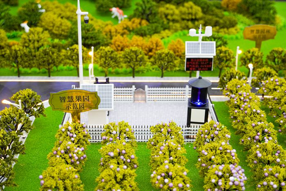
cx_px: 143
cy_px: 96
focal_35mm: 51
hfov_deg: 38.9
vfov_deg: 26.5
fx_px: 405
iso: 1000
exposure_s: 1/160
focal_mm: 34
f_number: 4.5
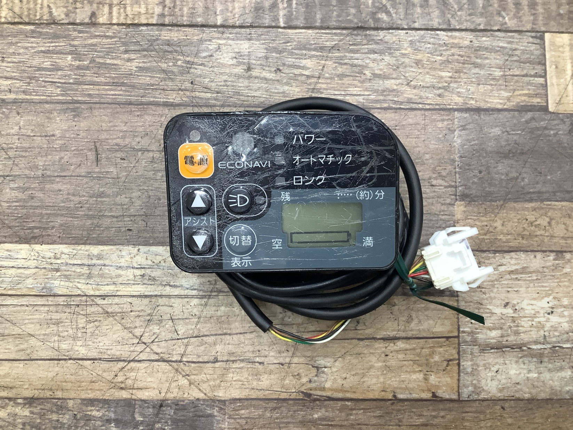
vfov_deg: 45.5
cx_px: 286
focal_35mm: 31
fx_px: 513
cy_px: 215
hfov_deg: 58.3
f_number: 2.4
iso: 125
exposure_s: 1/50
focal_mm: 3.3
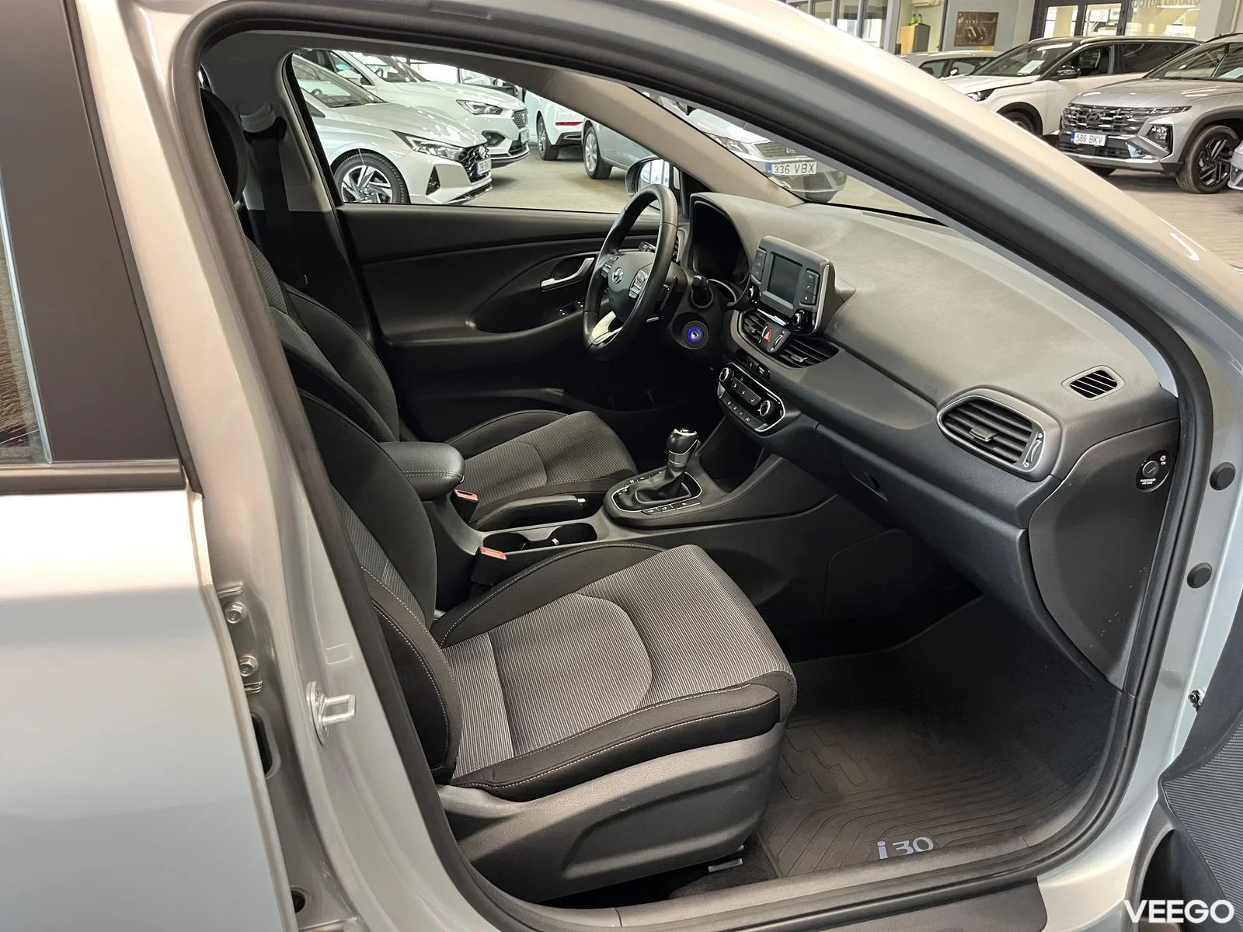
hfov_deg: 67.3
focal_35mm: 26
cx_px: 622
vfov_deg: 53.1
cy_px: 466
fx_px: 934
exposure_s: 1/60
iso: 250
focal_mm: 5.1
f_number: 1.6
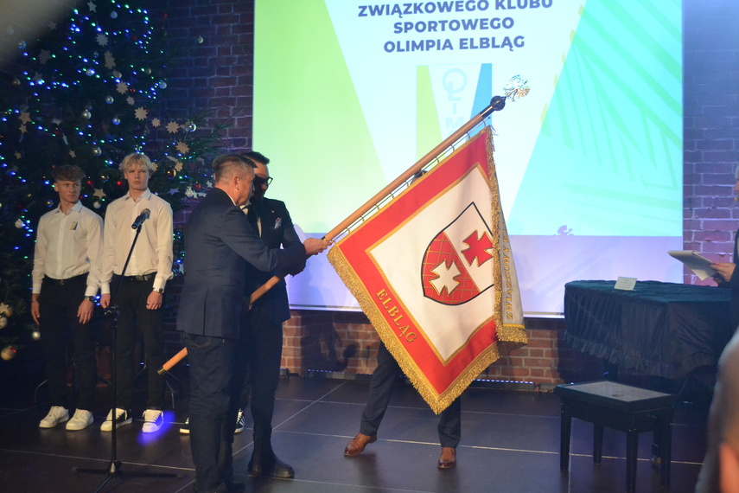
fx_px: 801
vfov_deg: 34.2
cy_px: 246
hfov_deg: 49.6
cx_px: 370
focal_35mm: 39
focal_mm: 26
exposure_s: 1/160
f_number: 4.2
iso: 3200
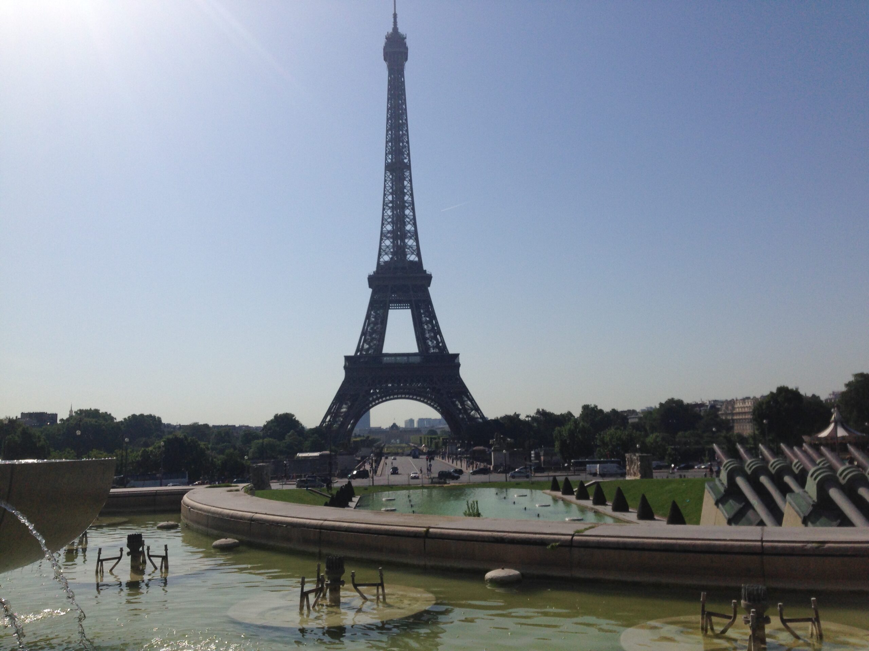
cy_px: 326
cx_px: 434
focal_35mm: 33
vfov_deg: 42.9
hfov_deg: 55.4
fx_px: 828
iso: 50
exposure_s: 1/5435
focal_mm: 4.12
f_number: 2.4
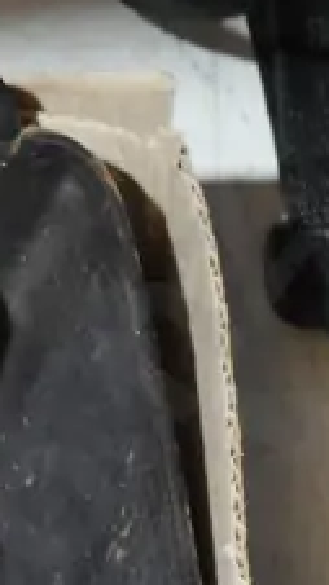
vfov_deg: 10.3
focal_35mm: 188
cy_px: 1268
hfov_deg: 6.1
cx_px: -527
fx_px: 2918
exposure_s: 1/60
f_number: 4.1
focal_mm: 19
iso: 1250
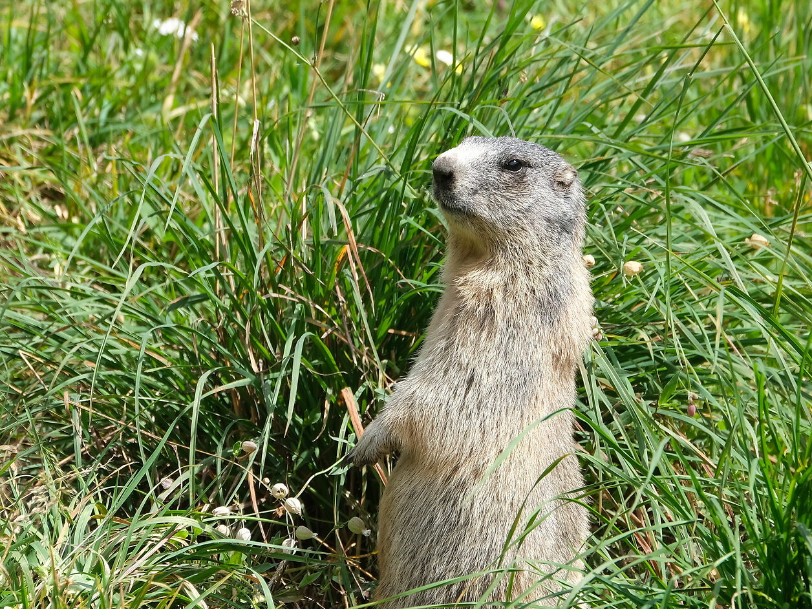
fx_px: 25850
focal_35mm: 1102
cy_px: 352
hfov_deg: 1.8
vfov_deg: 1.3
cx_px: 486
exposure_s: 1/500
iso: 500
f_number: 8
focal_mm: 400
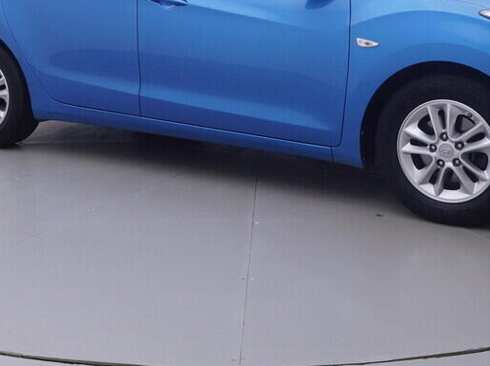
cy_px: 27
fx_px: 854
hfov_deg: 32.0
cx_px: 260
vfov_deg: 23.5
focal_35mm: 60
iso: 200
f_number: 5
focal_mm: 15
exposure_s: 1/80
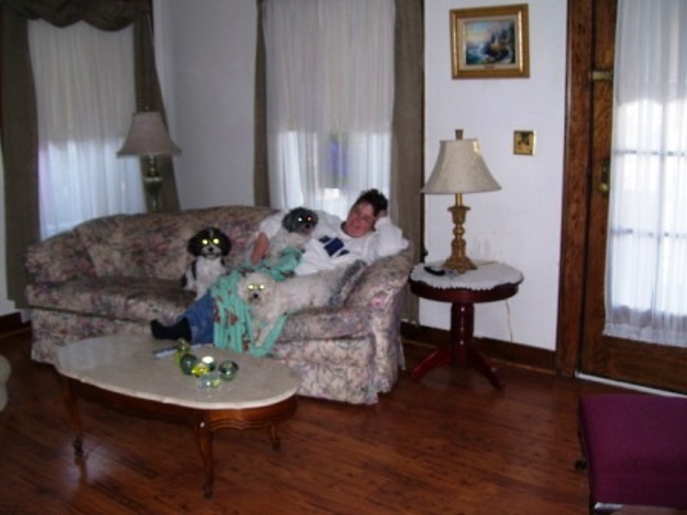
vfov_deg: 38.7
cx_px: 344
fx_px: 734
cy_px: 258
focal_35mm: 37
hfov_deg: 50.1
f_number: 2.7
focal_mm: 6
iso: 80
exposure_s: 1/60
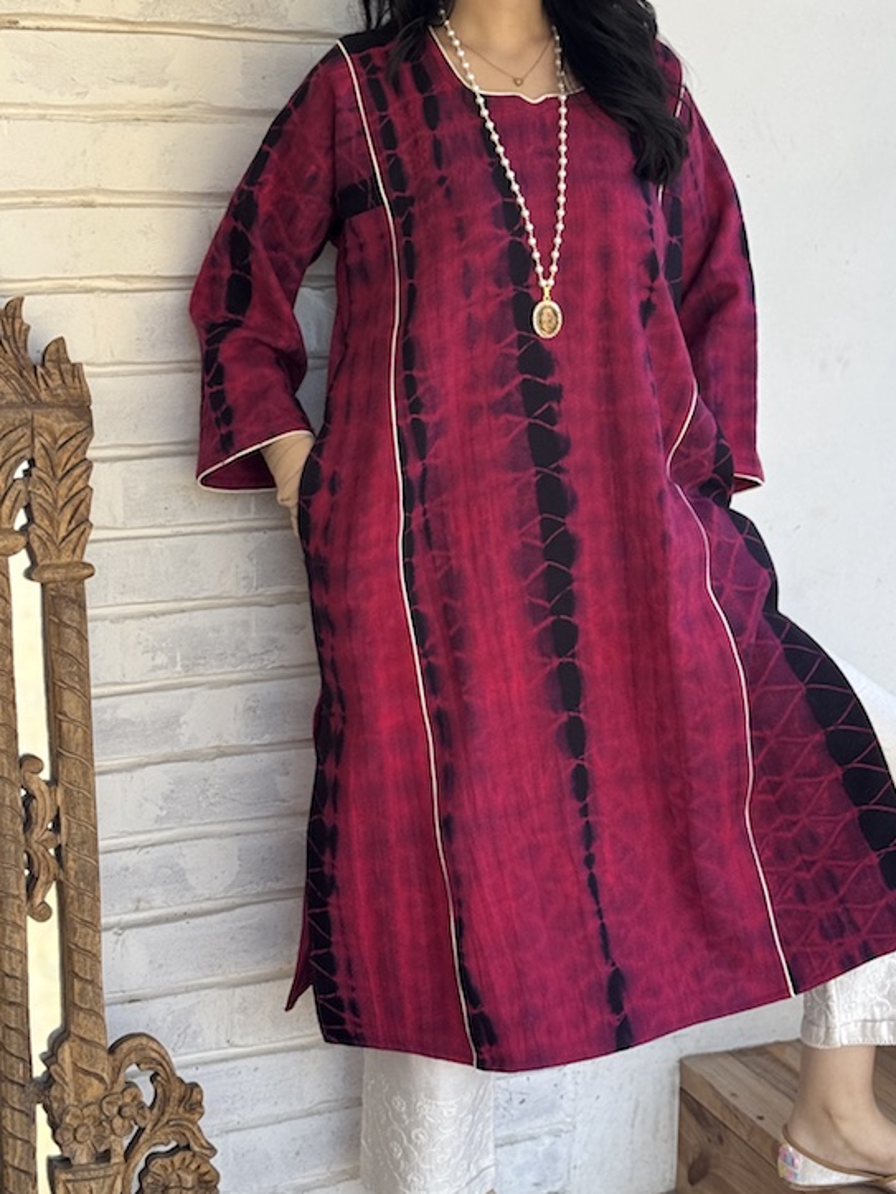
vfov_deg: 29.3
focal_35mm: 66
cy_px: 488
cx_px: 578
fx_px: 2278
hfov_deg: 22.2
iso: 64
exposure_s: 1/253
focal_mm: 6.76
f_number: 1.78
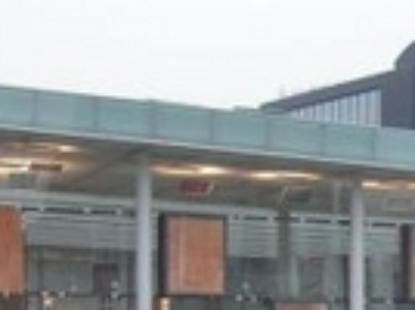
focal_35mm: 157
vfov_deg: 9.0
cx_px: 530
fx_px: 1879
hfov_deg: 12.3
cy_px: 556
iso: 200
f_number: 2.8
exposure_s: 1/50
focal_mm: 7.1
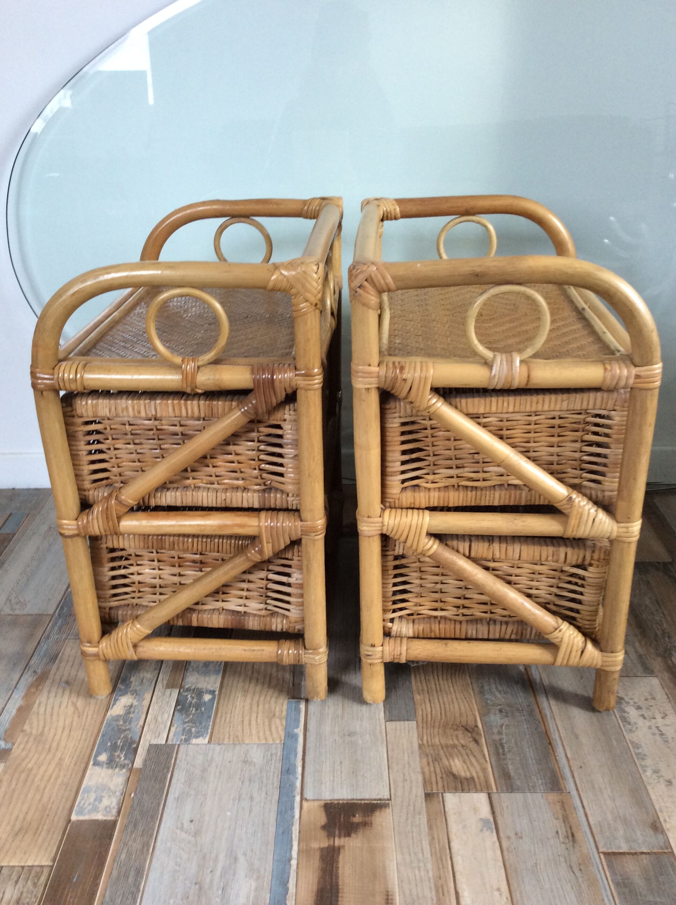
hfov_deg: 44.1
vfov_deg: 56.9
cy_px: 452
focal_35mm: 32
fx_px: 835
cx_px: 338
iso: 64
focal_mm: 3.3
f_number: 2.4
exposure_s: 1/25
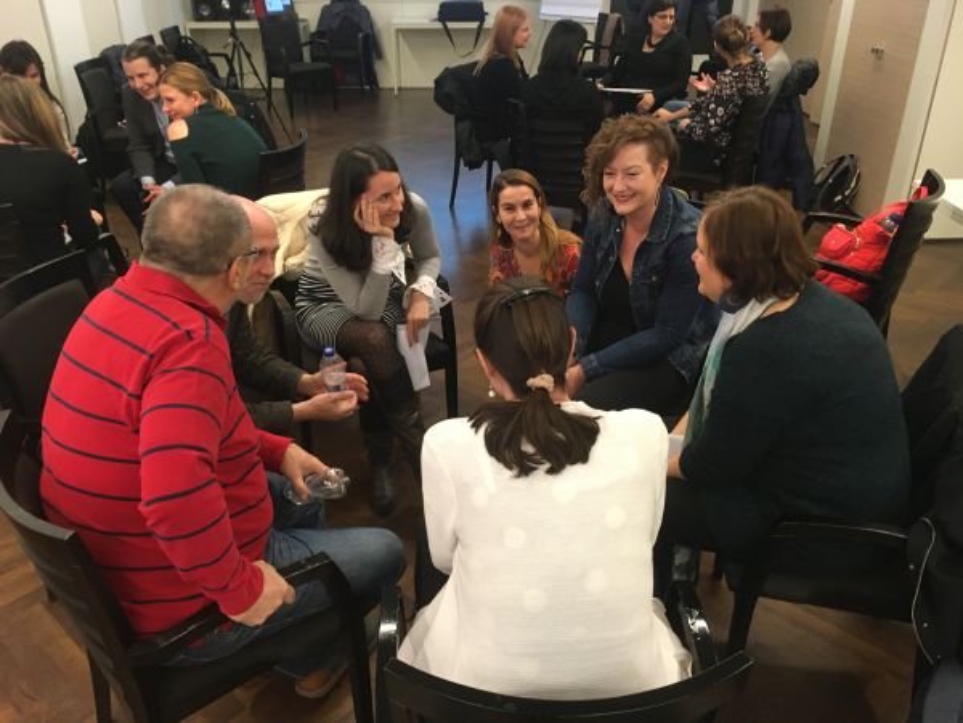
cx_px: 482
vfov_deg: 48.2
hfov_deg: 61.7
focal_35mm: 29
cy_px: 362
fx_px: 807
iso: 160
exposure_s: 1/33
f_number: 2.2
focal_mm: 4.15
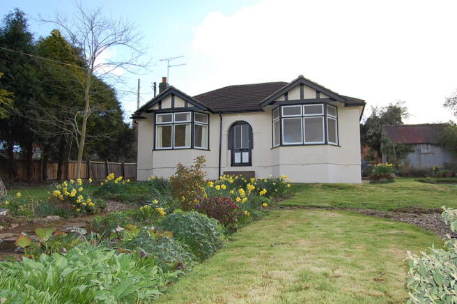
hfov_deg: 64.6
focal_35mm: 28
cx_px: 228
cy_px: 152
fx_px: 361
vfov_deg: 45.6
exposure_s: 1/500
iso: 360
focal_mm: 19
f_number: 5.6
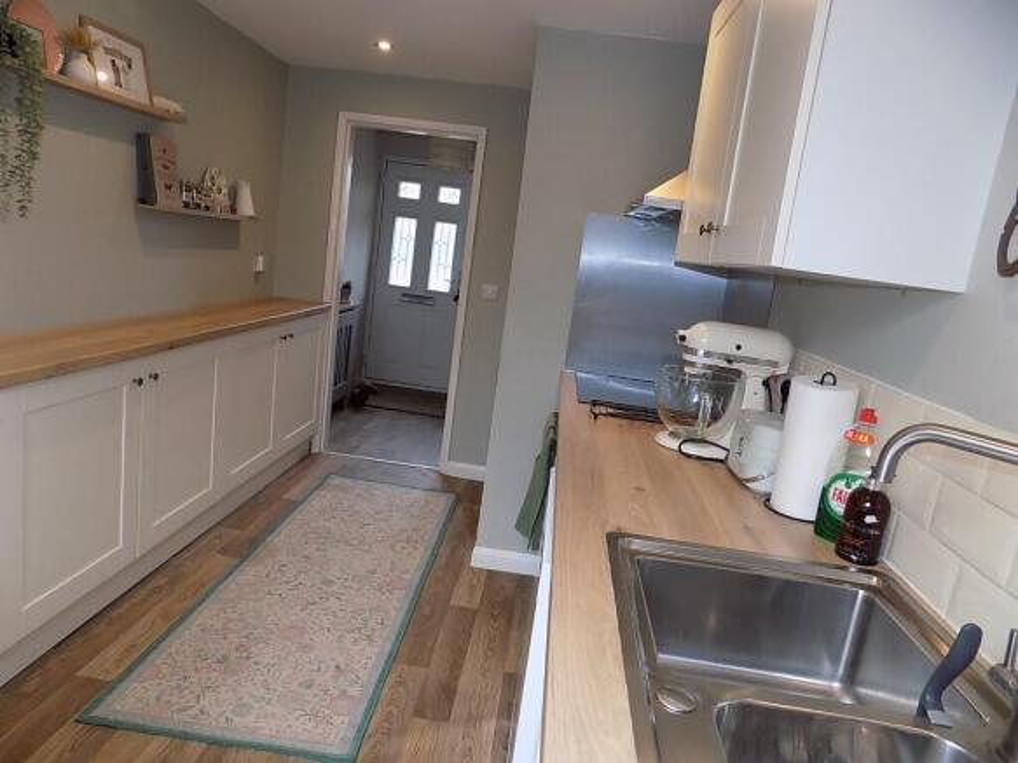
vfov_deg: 58.9
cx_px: 509
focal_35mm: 23
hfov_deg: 73.9
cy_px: 382
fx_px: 676
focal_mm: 4
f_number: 3.1
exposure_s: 1/30
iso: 100
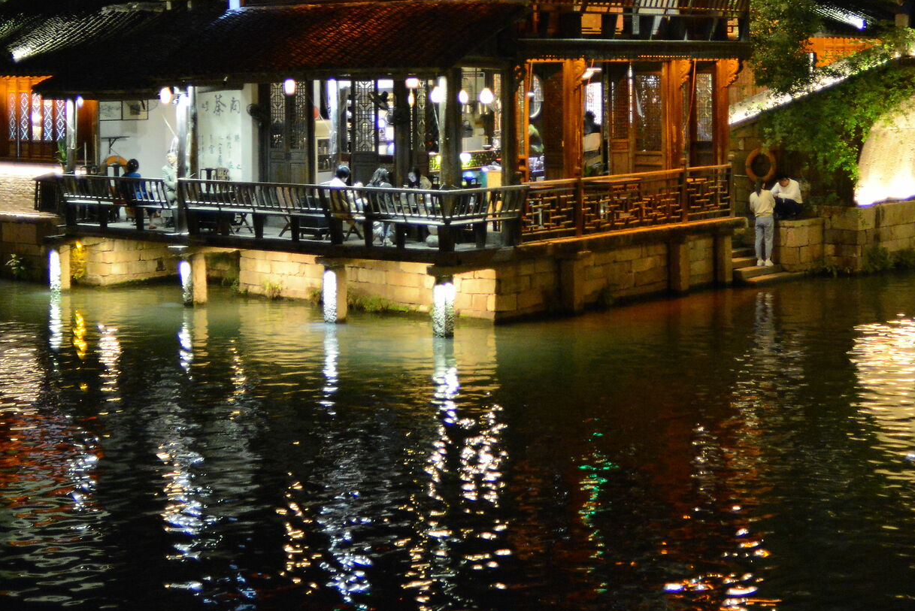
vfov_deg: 19.4
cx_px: 577
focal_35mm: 69
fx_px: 1755
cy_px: 68
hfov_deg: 29.1
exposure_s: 1/40
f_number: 2
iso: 5000
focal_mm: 35
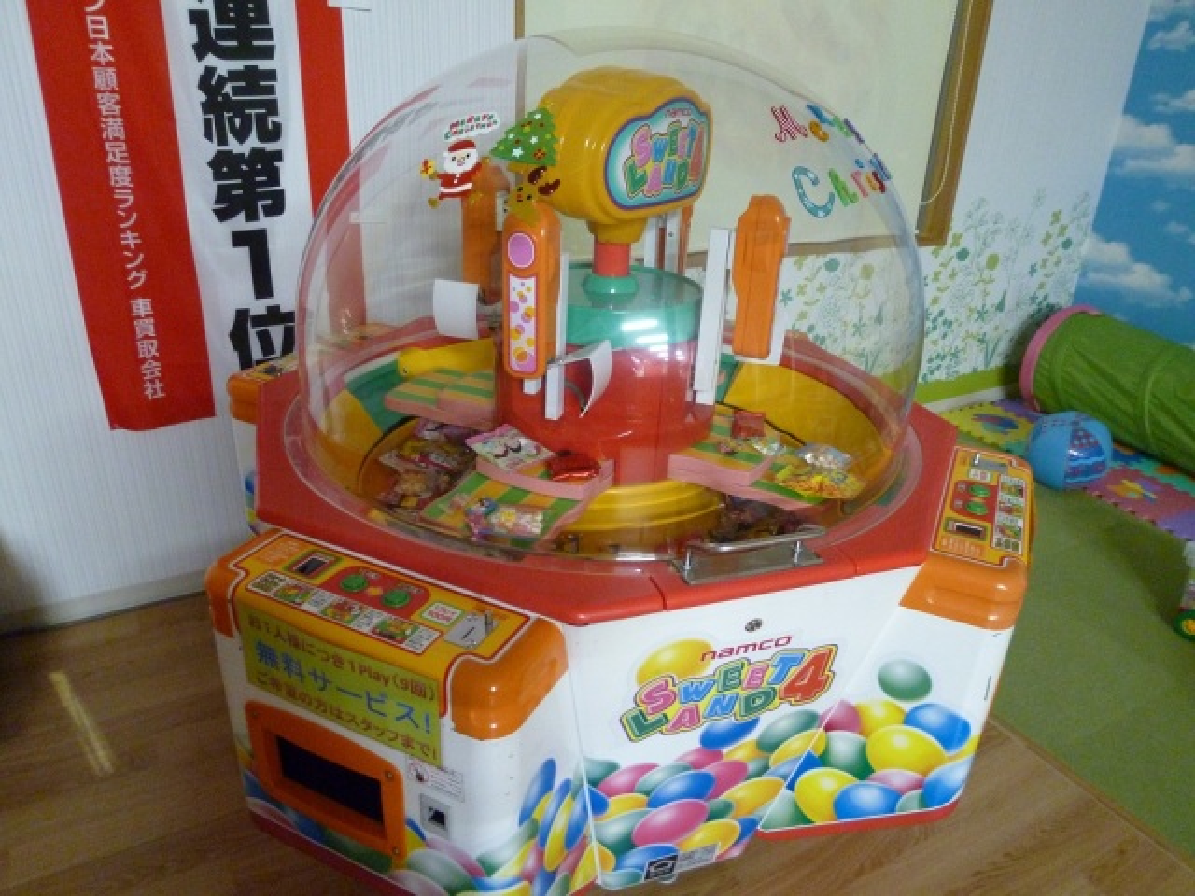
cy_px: 448
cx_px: 598
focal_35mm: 24
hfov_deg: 71.6
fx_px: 829
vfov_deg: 56.8
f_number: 2.2
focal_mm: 4.3
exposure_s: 1/13
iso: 400
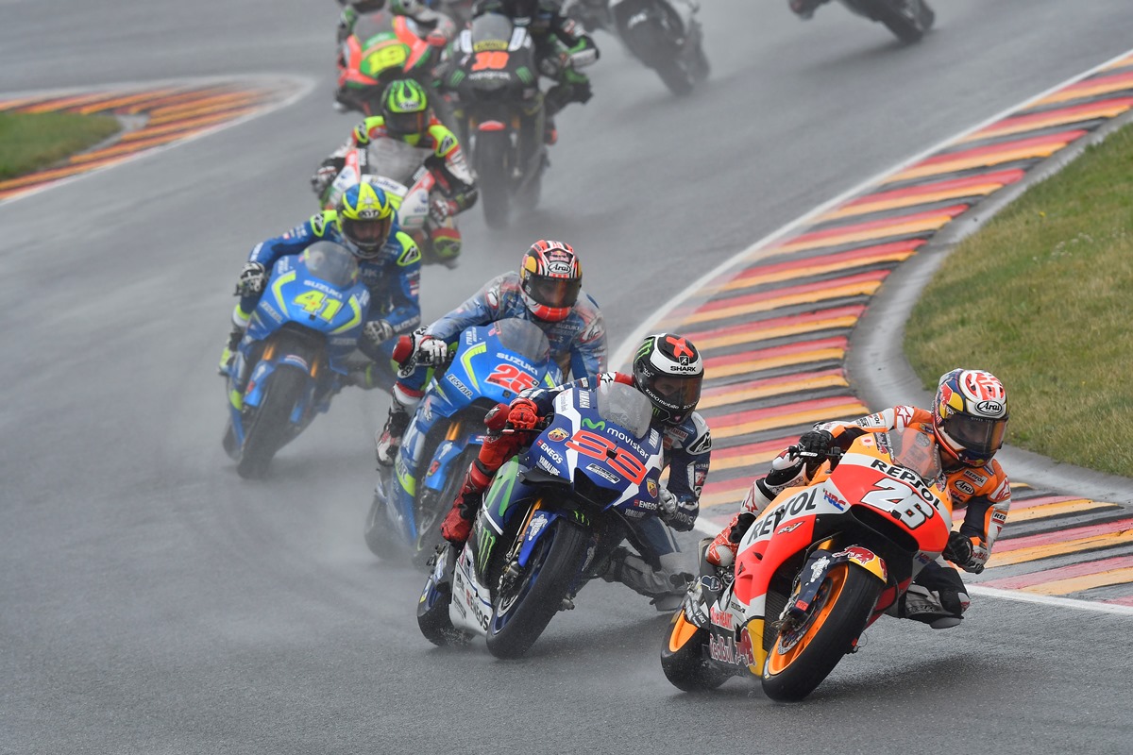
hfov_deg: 3.4
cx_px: 566
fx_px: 18882
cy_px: 378
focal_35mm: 600
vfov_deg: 2.3
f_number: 7.1
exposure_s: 1/2000
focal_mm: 400
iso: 500
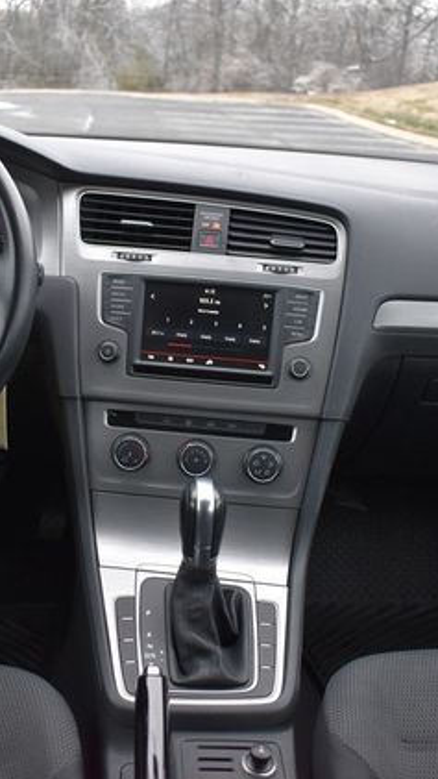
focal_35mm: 43
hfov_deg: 27.7
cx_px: 192
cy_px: 390
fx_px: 887
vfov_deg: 47.3
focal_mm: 18
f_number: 3.5
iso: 1000
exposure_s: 1/125
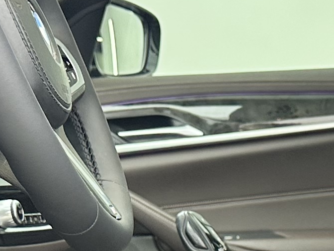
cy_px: 356
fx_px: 1389
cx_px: 279
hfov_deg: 13.6
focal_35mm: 144
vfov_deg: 10.0
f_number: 1.78
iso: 125
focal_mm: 6.86
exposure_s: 1/50
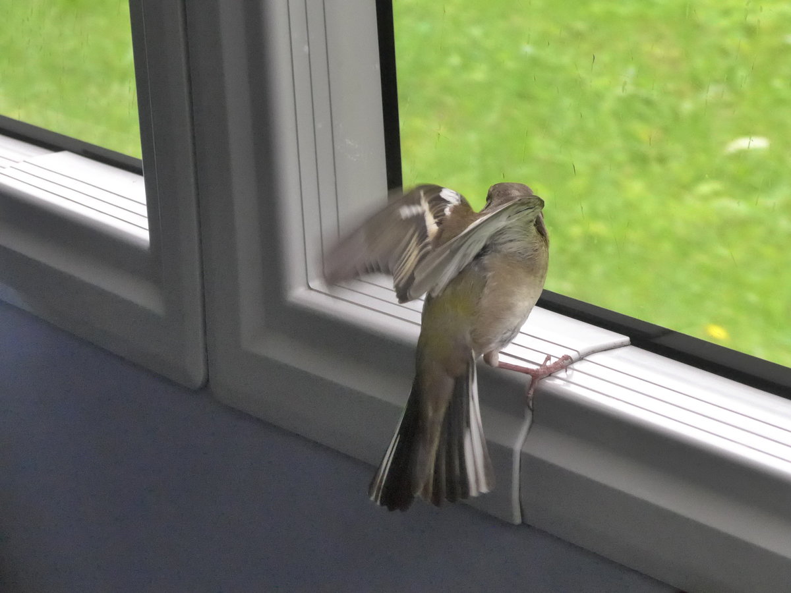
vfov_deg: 12.0
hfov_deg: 15.9
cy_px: 296
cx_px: 396
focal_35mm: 124
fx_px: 2833
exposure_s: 1/400
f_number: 5.2
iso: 2500
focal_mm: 24.3
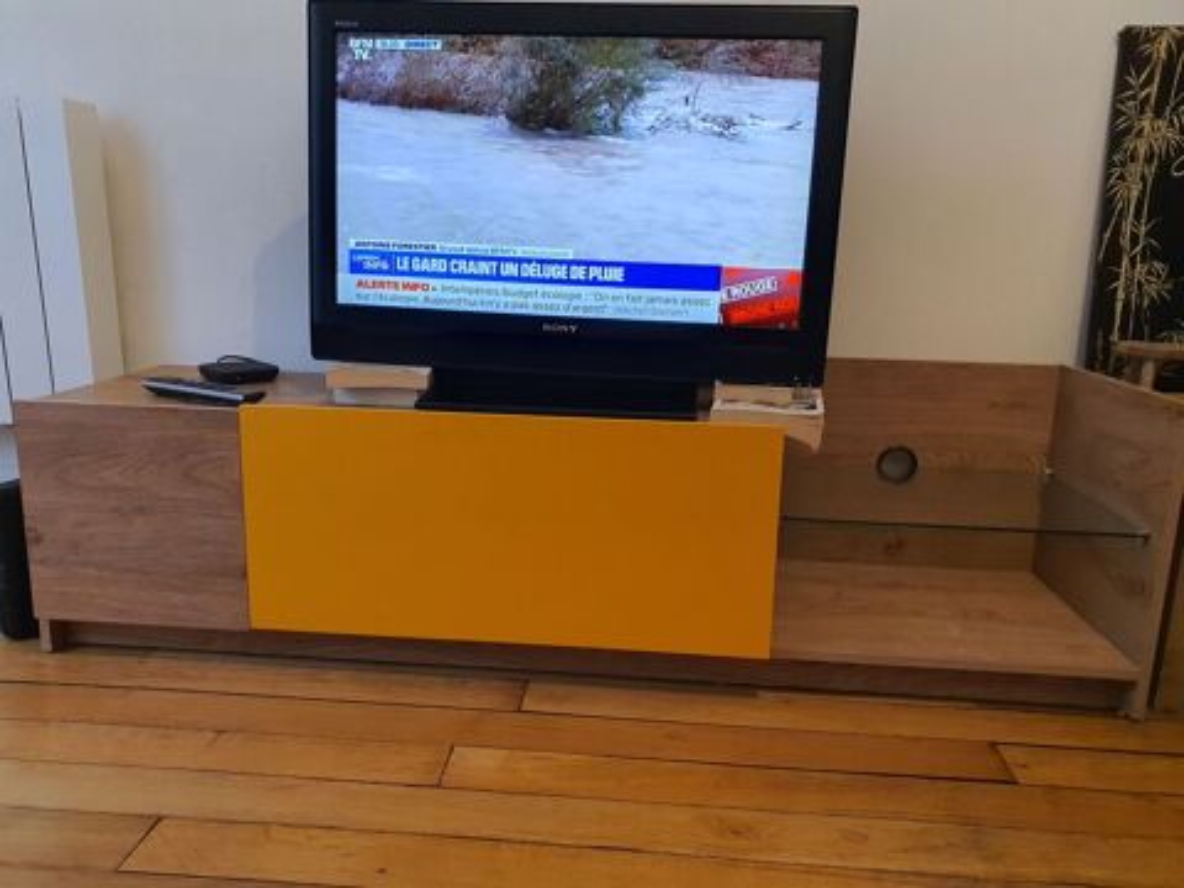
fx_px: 889
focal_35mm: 26
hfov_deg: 67.3
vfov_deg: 53.1
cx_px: 592
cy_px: 444
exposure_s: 1/50
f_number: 2.4
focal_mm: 4.3
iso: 320
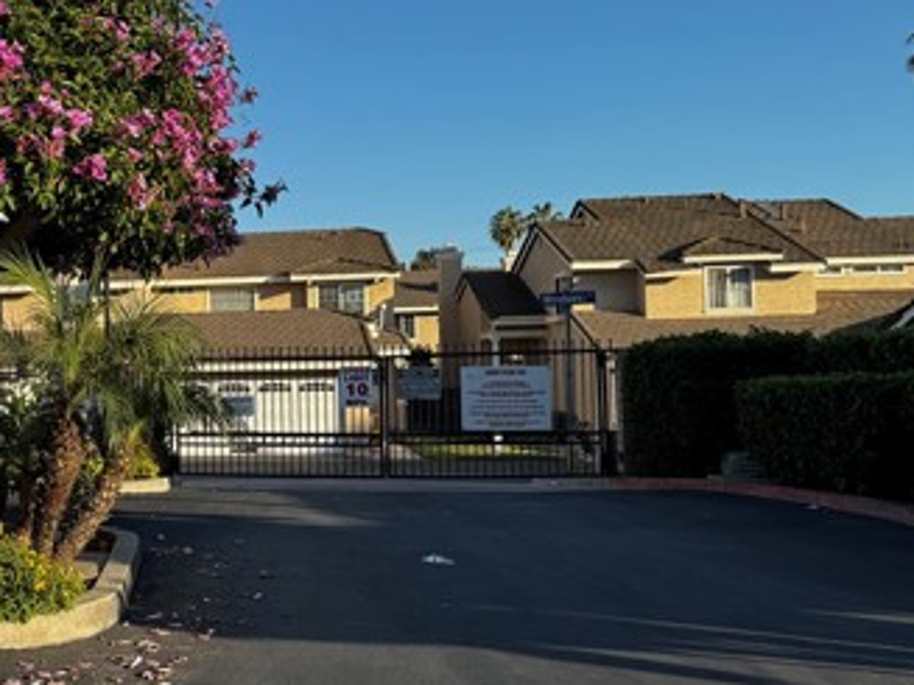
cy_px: 366
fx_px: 1241
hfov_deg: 36.9
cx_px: 34
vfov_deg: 30.9
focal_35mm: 47
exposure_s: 1/2833
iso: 80
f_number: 1.78
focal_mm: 6.76
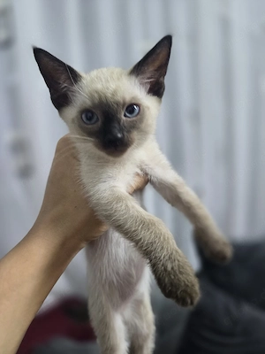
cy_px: 177
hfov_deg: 58.9
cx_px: 132
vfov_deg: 73.9
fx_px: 235
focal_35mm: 23
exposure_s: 1/40.2
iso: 250
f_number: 1.7
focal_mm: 6.3
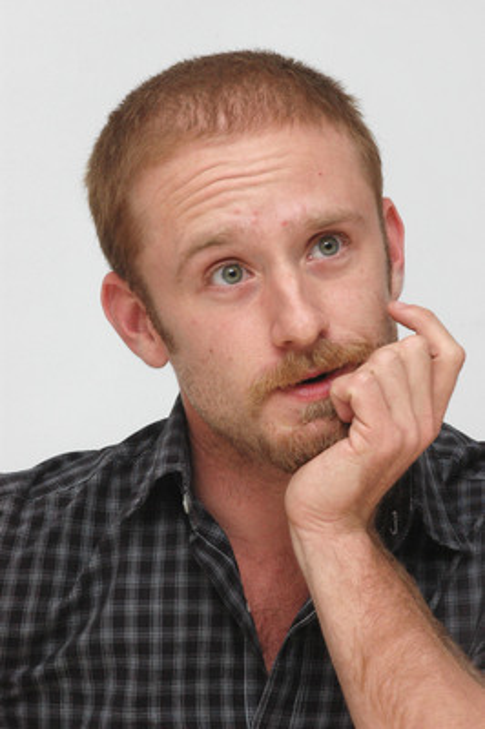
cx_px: 242
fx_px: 4099
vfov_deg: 10.2
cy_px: 364
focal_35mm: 202
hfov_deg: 6.8
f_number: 11
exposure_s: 1/200
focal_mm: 135
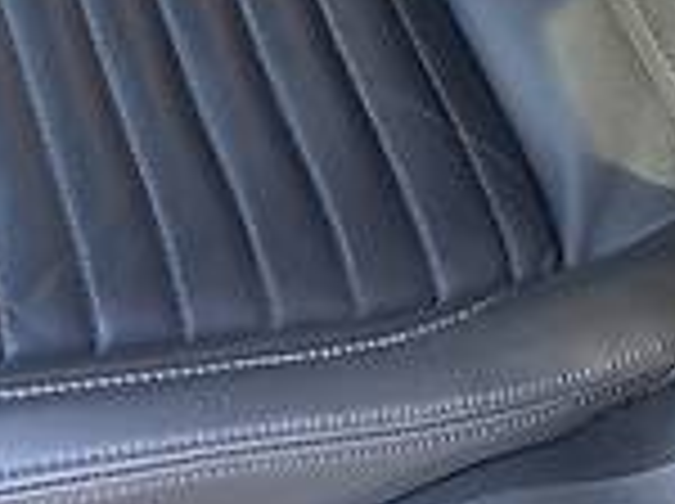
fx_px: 2706
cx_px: 306
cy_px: -801
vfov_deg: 9.3
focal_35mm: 139
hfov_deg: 14.2
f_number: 1.8
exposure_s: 1/122
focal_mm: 4.2
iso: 64
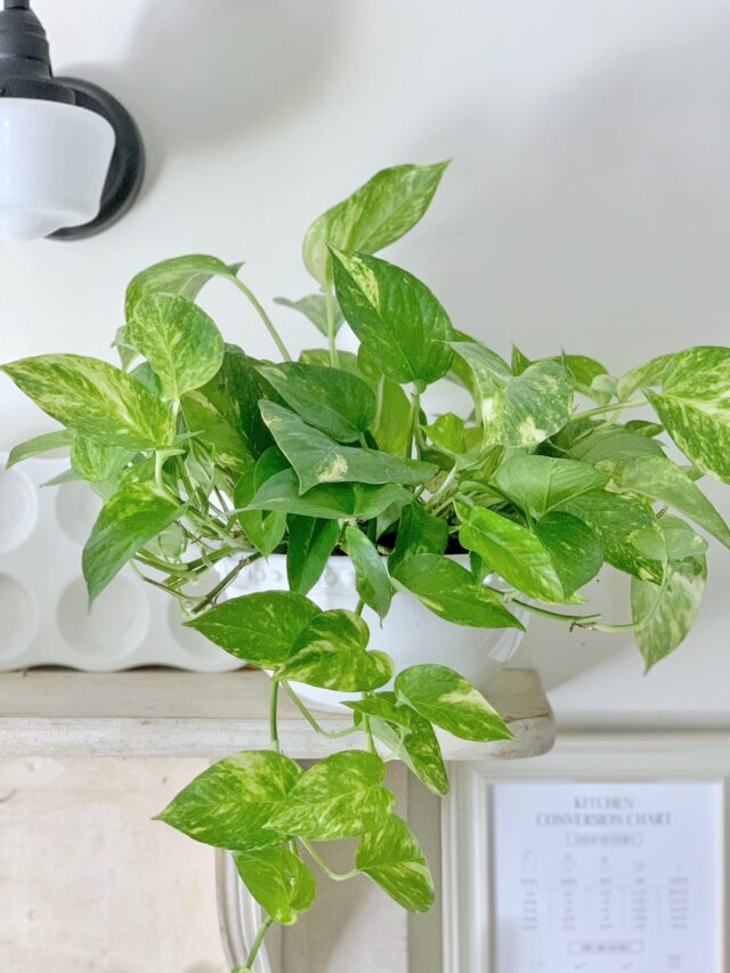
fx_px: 1462
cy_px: 486
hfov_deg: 28.0
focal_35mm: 52
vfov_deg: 36.8
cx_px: 365
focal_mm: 6
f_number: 2.4
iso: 320
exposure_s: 1/60
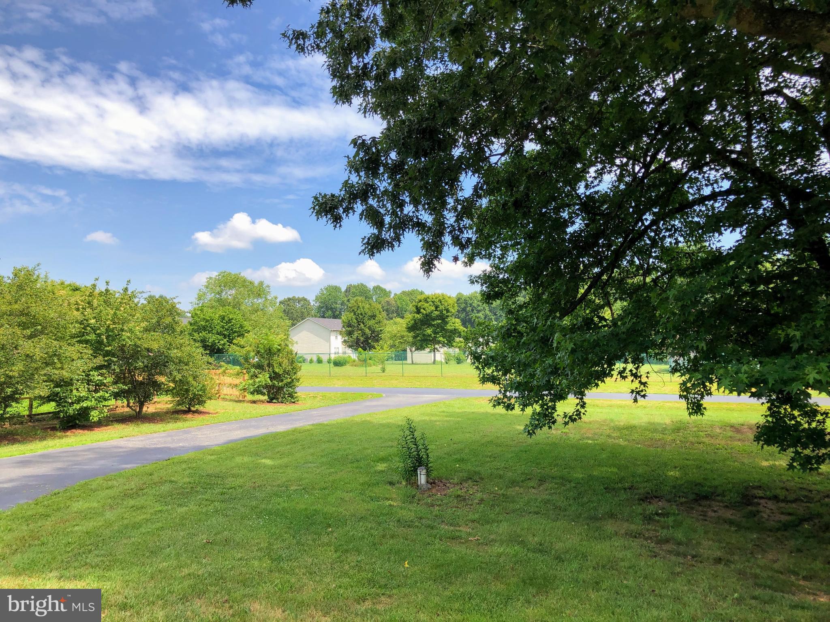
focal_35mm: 28
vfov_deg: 49.7
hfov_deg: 63.4
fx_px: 671
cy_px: 311
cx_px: 415
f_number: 1.8
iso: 20
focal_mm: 3.99
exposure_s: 1/1104
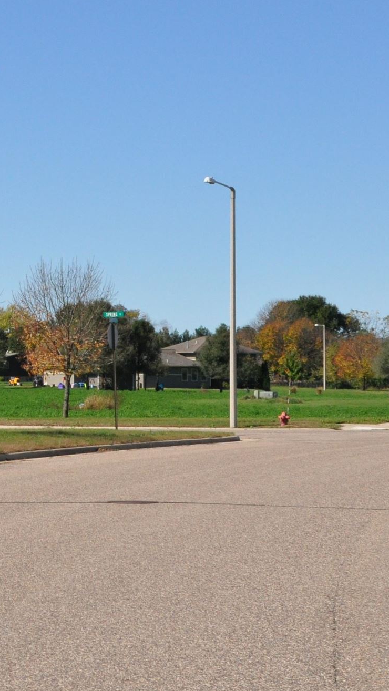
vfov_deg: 19.4
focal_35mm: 110
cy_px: 230
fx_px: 2016
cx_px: -187
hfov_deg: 10.6
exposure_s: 1/800
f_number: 14
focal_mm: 30
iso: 800
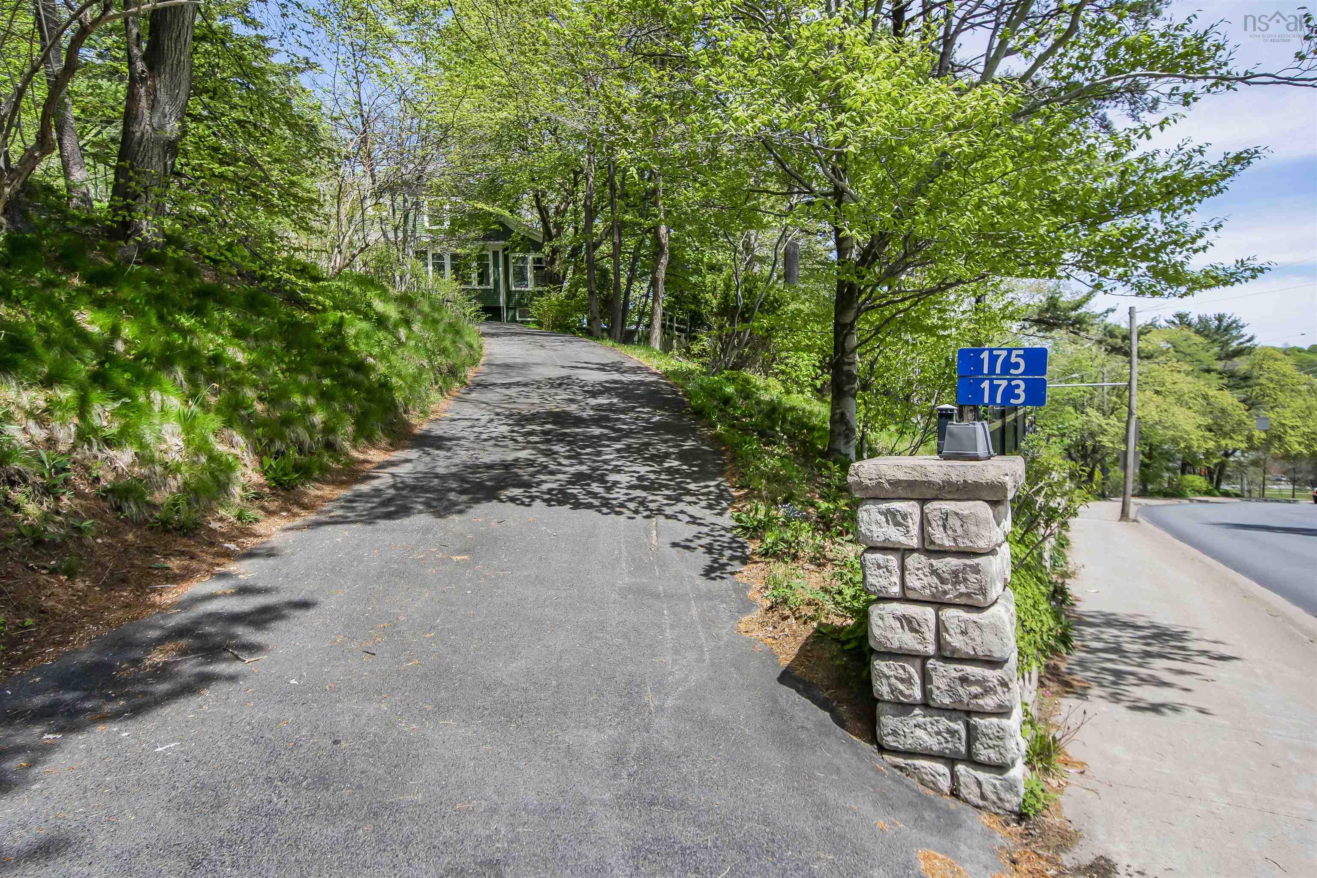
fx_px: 823
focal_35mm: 22
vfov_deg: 56.1
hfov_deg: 77.3
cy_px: 439
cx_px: 658
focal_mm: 15
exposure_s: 1/400
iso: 125
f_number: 5.6
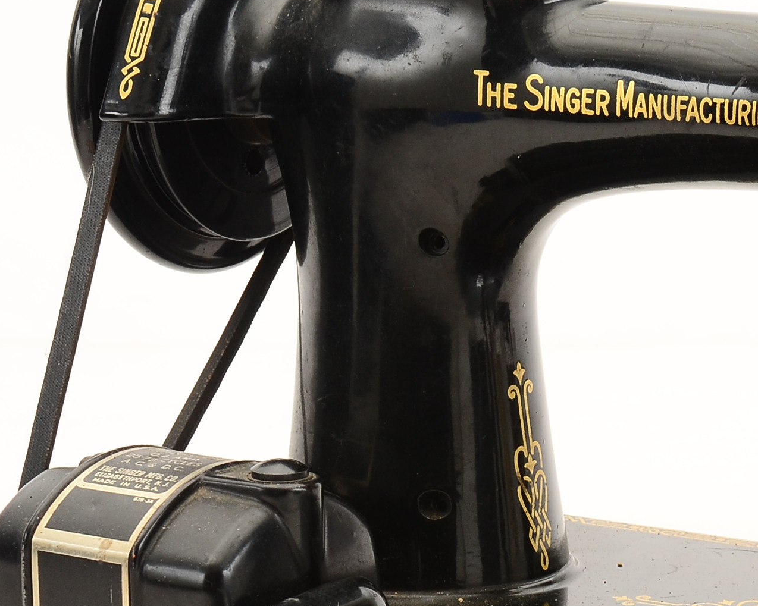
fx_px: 2834
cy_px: 467
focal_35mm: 126
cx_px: 841
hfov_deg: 14.8
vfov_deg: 12.2
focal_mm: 31
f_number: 10
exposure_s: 1/80
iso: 250
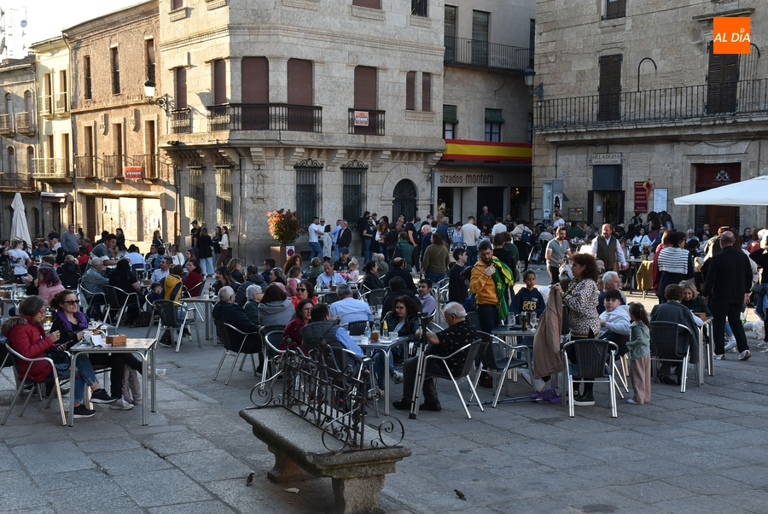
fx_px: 1089
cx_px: 384
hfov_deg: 38.8
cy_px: 257
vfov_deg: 26.5
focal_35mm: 51
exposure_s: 1/160
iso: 400
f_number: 6.3
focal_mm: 34
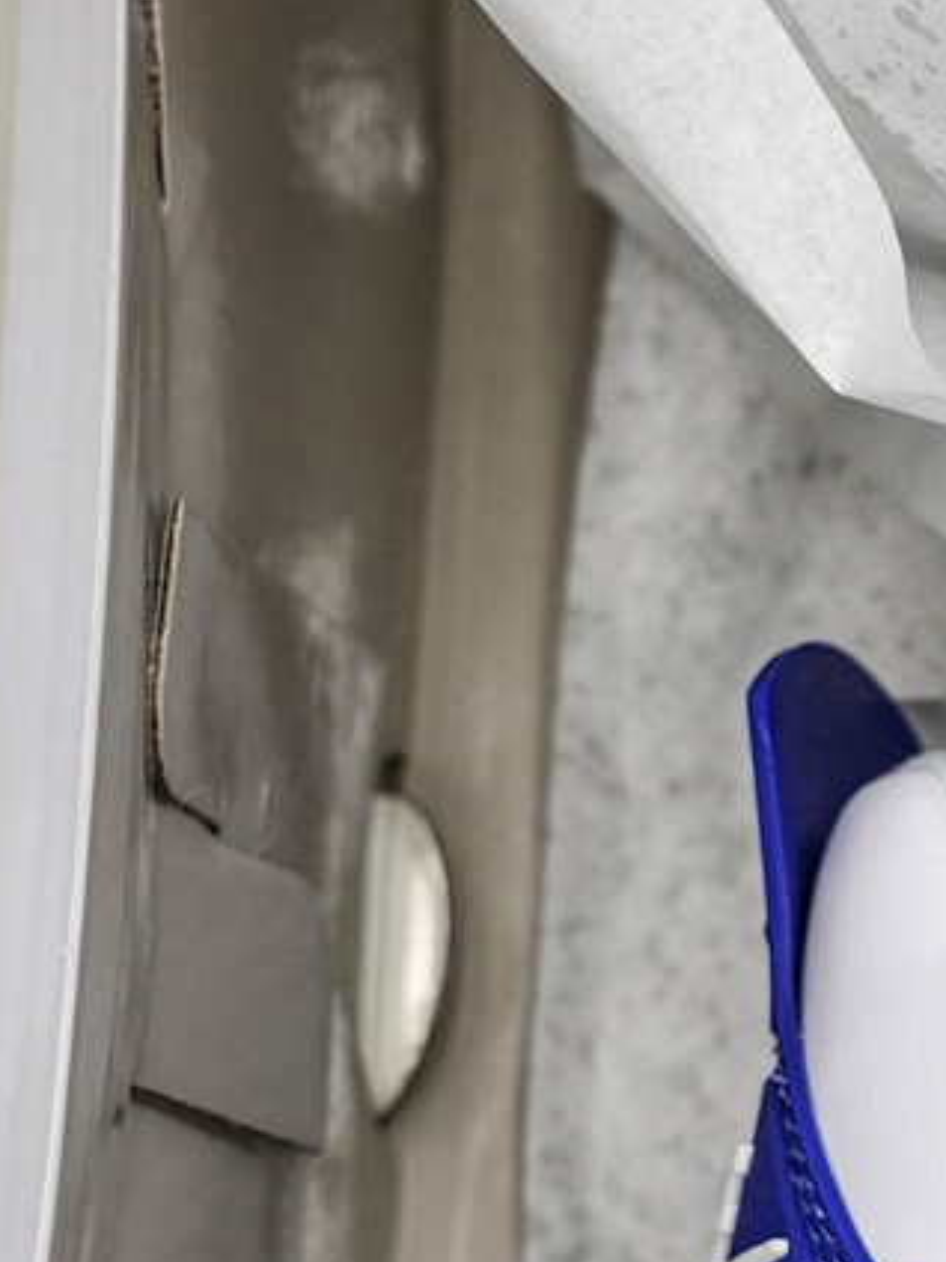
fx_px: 6450
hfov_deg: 7.8
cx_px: 2282
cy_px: 832
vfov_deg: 11.2
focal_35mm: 177
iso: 320
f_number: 4.5
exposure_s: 1/60
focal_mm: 39
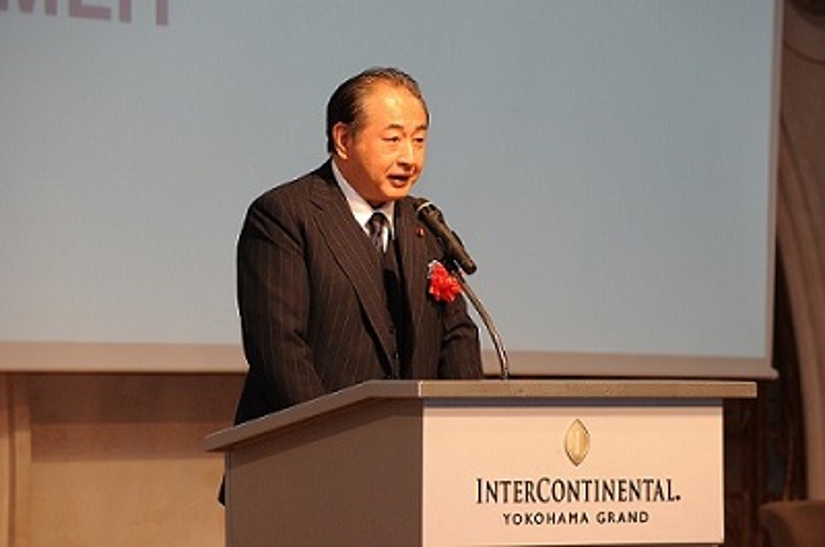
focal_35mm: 200
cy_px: 274
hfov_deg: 10.3
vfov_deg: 6.8
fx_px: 4574
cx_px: 412
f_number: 8
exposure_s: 1/200
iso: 2500
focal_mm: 200
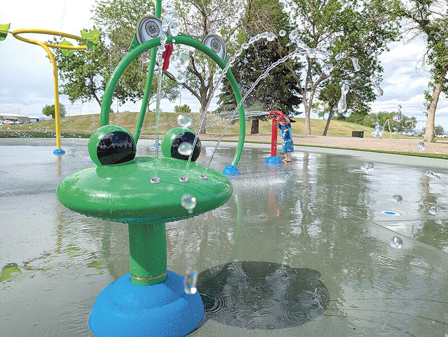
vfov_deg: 56.9
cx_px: 224
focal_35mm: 24
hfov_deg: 71.5
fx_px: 311
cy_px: 168
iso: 19
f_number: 1.68
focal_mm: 6.9
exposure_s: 1/1250
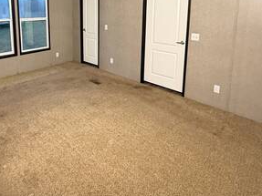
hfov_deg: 68.0
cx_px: 93
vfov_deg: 50.6
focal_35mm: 25
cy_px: 32
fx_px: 189
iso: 500
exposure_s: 1/60
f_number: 2.2
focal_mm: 2.22
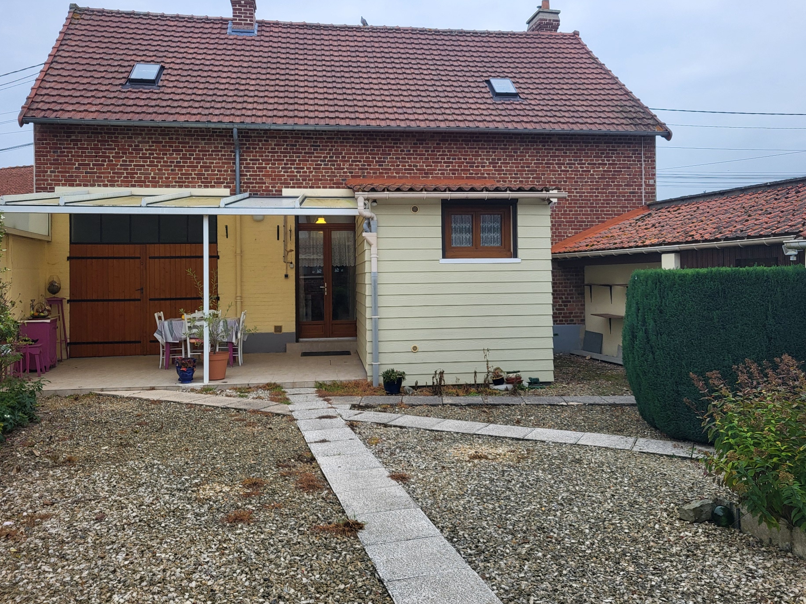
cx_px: 436
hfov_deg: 61.6
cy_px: 282
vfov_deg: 48.2
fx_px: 675
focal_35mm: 29
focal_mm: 5.4
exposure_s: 1/388
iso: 40
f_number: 1.8
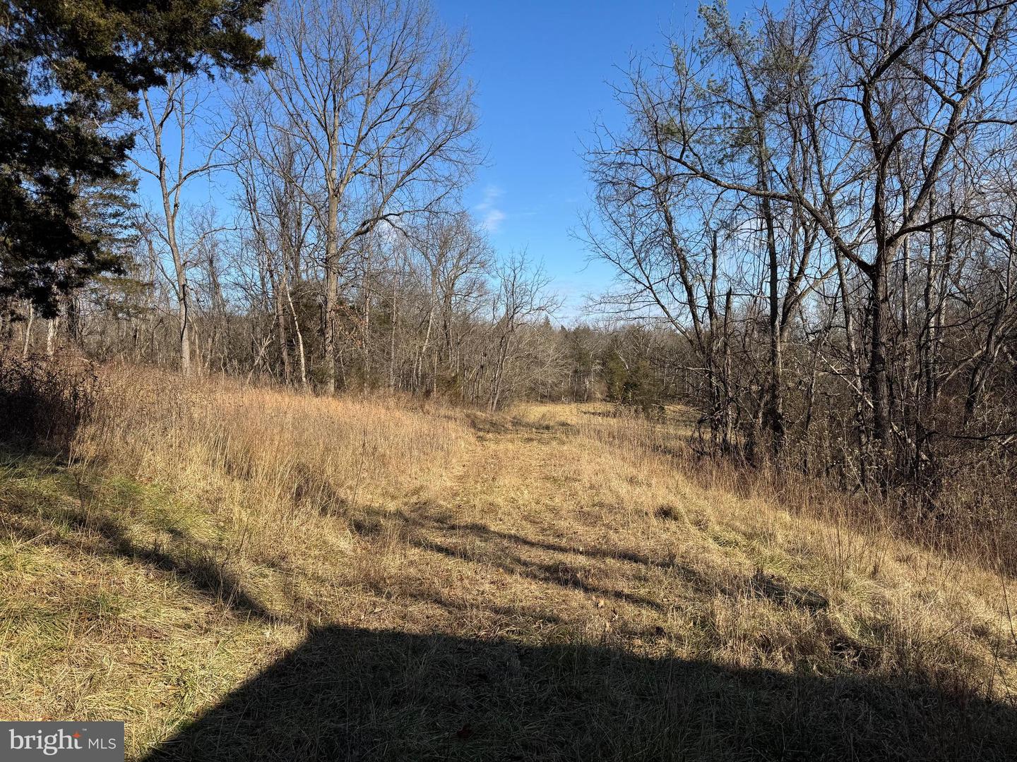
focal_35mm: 24
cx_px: 508
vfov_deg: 56.8
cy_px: 381
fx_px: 705
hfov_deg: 71.6
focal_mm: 6.76
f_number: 1.78
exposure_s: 1/3413
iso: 80
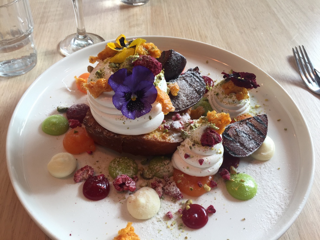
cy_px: 120
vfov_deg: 48.2
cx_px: 160
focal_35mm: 29
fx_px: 268
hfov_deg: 61.7
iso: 40
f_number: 2.2
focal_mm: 4.15
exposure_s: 1/50
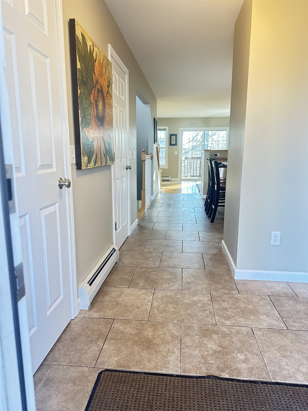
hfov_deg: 56.8
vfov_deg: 71.6
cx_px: 154
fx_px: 285
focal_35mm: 24
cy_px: 206
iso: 400
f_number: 1.78
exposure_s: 1/60
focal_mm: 6.86
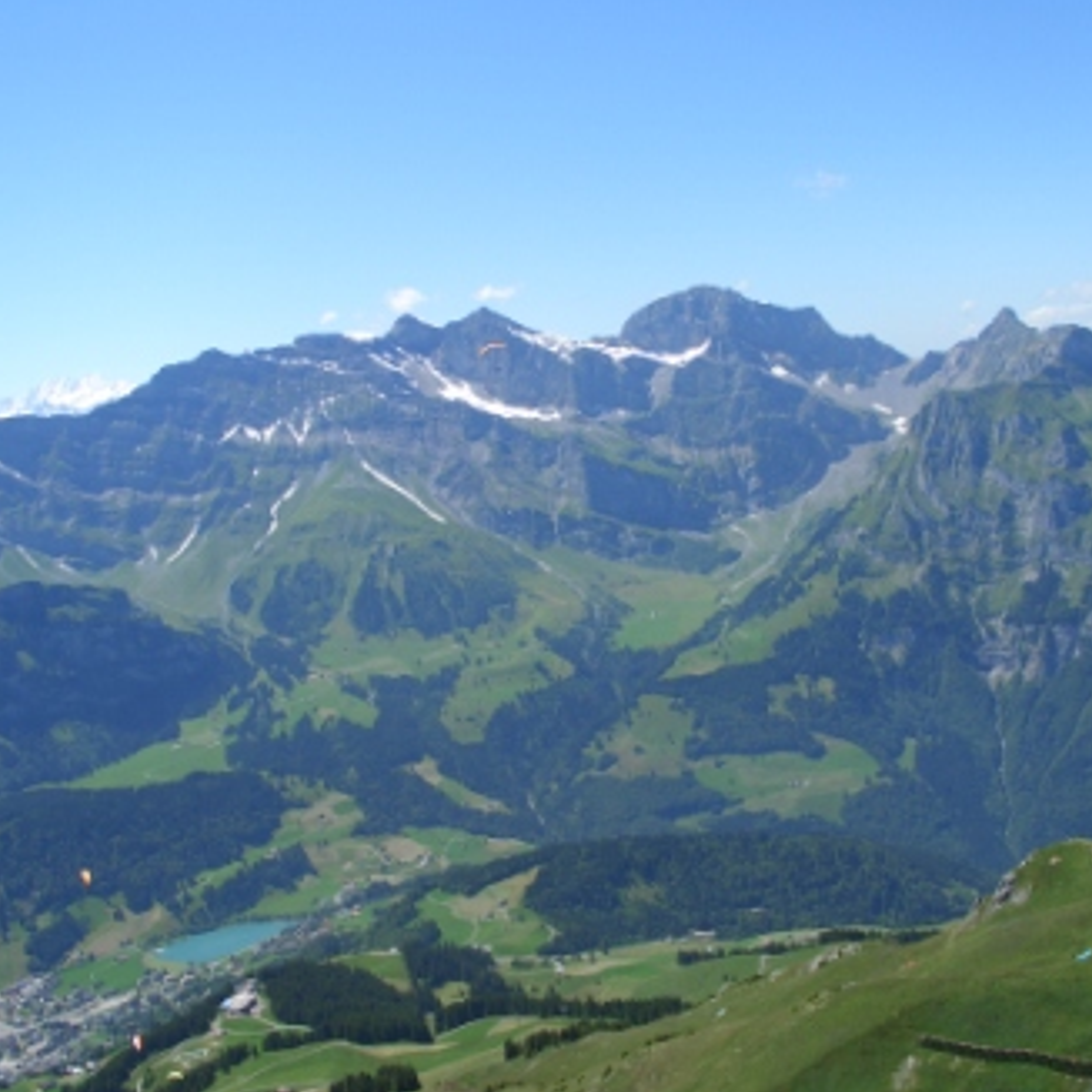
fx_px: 1428
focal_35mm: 40
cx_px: 511
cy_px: 534
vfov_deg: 41.9
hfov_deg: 41.8
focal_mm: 7.1
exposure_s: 1/250
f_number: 5.6
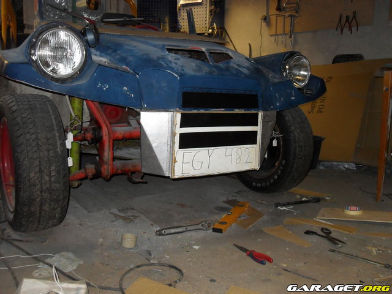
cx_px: 196
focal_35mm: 35
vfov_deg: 40.7
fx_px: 396
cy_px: 147
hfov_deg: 52.6
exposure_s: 1/45
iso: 200
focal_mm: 6.2
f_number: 2.8
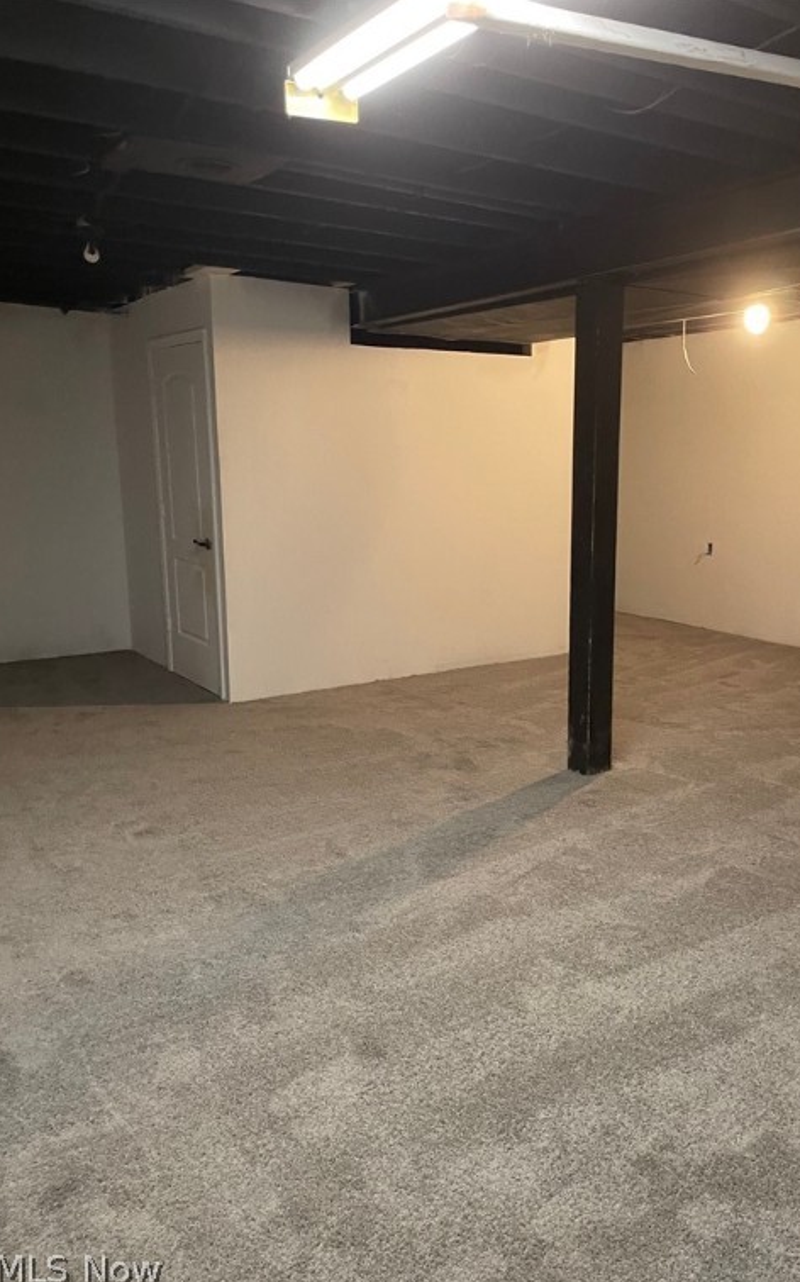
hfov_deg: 44.3
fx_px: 978
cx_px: 473
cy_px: 646
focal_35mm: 28
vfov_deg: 66.5
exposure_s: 1/60
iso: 320
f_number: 1.6
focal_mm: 4.2
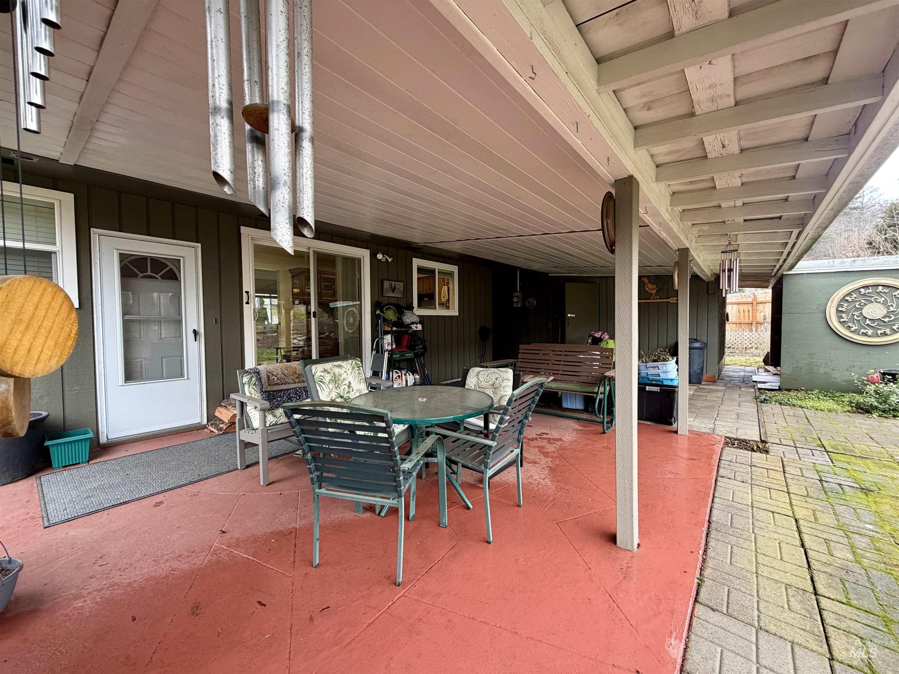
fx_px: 364
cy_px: 337
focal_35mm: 14
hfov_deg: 102.1
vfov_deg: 85.7
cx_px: 450
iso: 200
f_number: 2.2
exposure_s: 1/121
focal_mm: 2.22
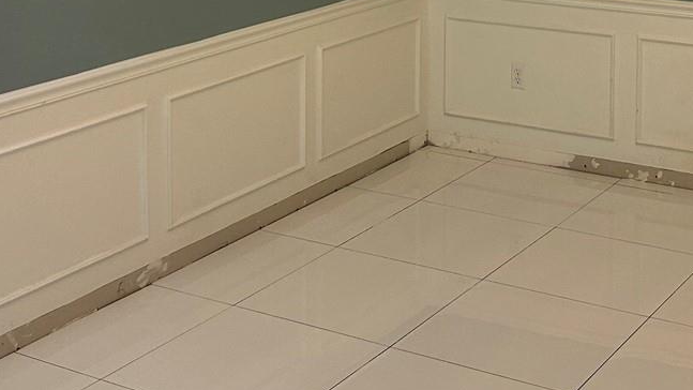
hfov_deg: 30.1
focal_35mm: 70
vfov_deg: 16.4
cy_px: -103
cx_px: 424
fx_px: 1286
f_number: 1.5
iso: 100
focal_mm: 5.7
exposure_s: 1/60
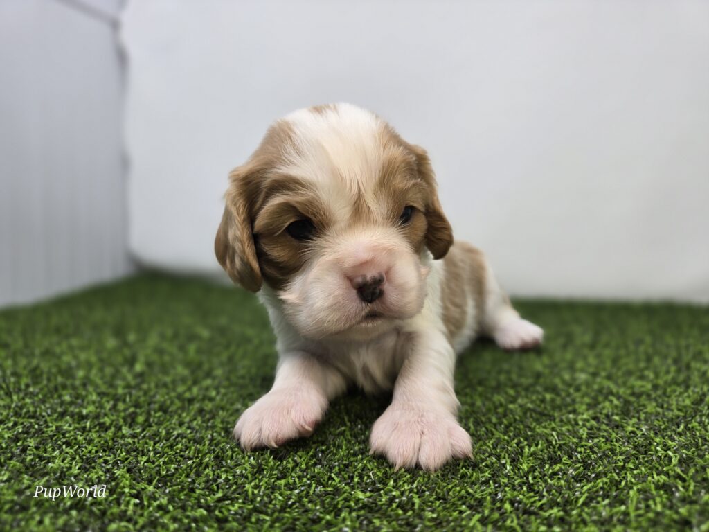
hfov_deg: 73.9
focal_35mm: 23
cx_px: 354
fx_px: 471
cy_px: 266
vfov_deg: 58.9
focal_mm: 6.3
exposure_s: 1/67
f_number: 1.7
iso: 25
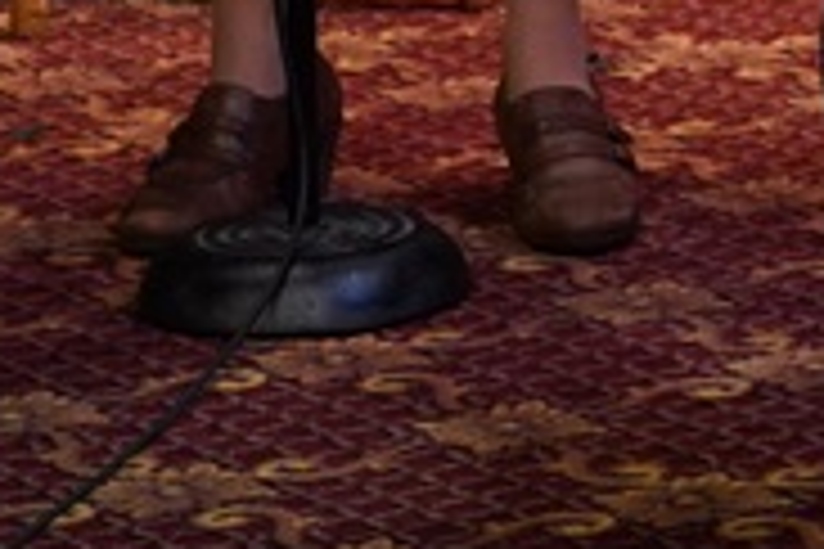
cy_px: -824
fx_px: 6454
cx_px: 2013
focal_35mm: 282
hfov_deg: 6.9
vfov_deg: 4.7
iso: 2500
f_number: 4
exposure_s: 1/640
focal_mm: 43
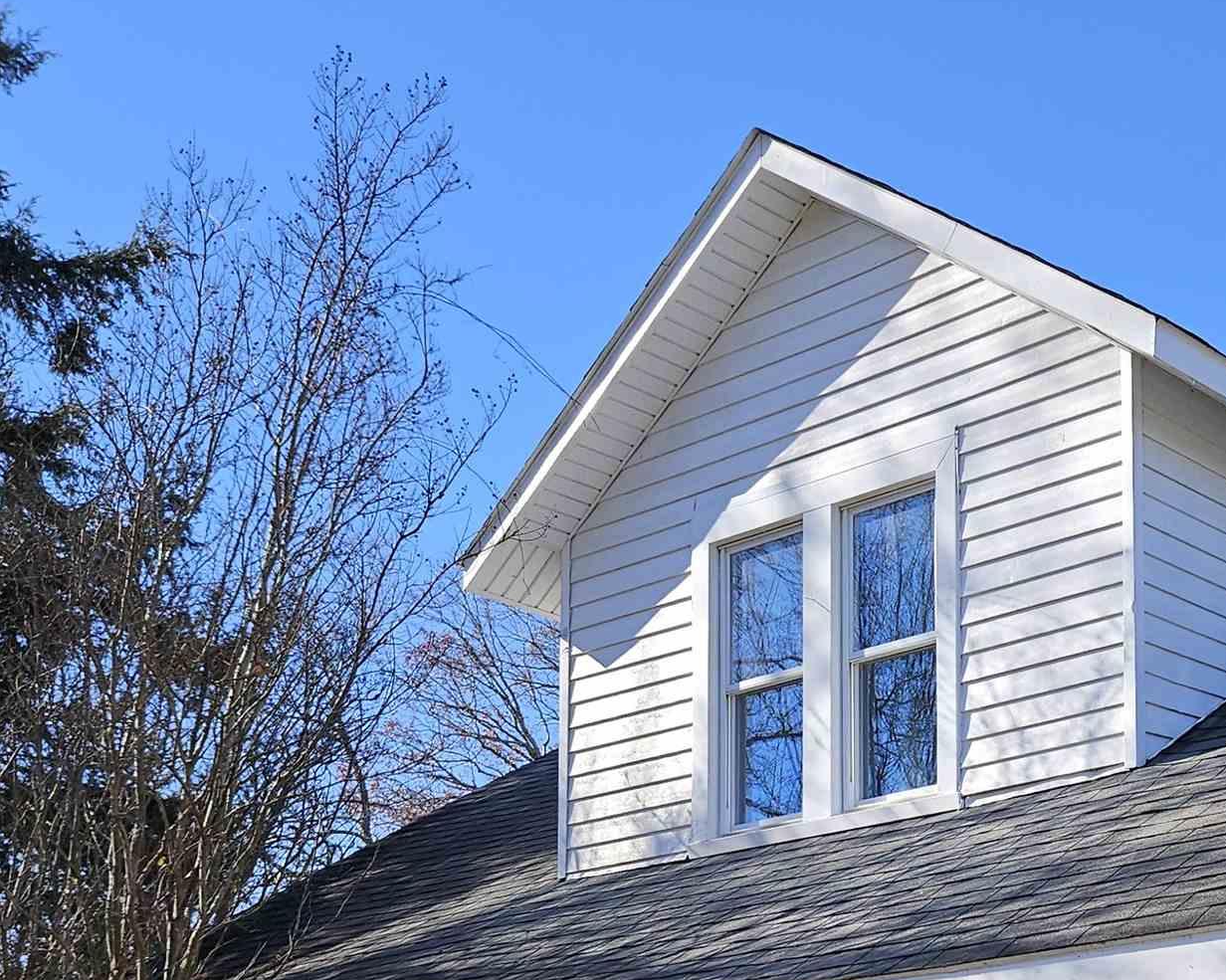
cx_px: 1193
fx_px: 2031
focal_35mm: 56
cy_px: 1100
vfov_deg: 25.1
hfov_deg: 31.4
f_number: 1.8
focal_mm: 5.4
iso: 25
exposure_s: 1/1011
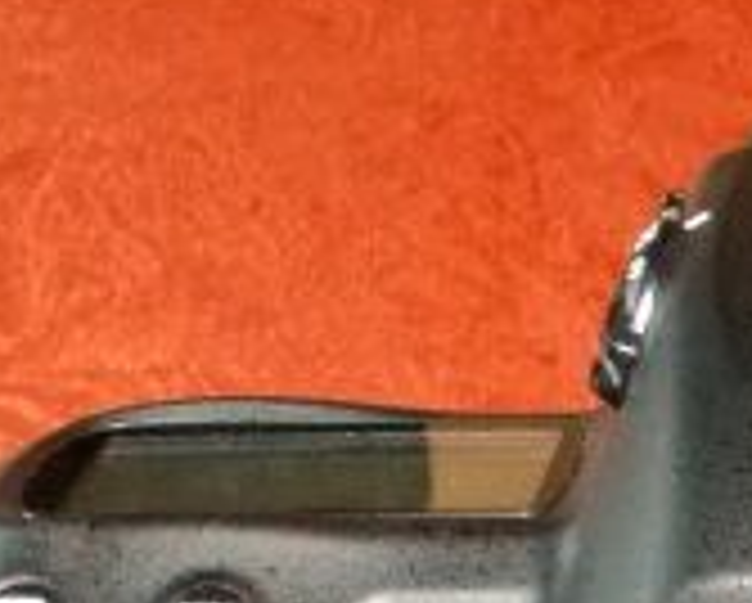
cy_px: 1287
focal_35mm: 173
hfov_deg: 10.9
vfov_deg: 8.4
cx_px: 959
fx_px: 3855
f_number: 3.7
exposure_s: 1/30
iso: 500
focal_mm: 5.2
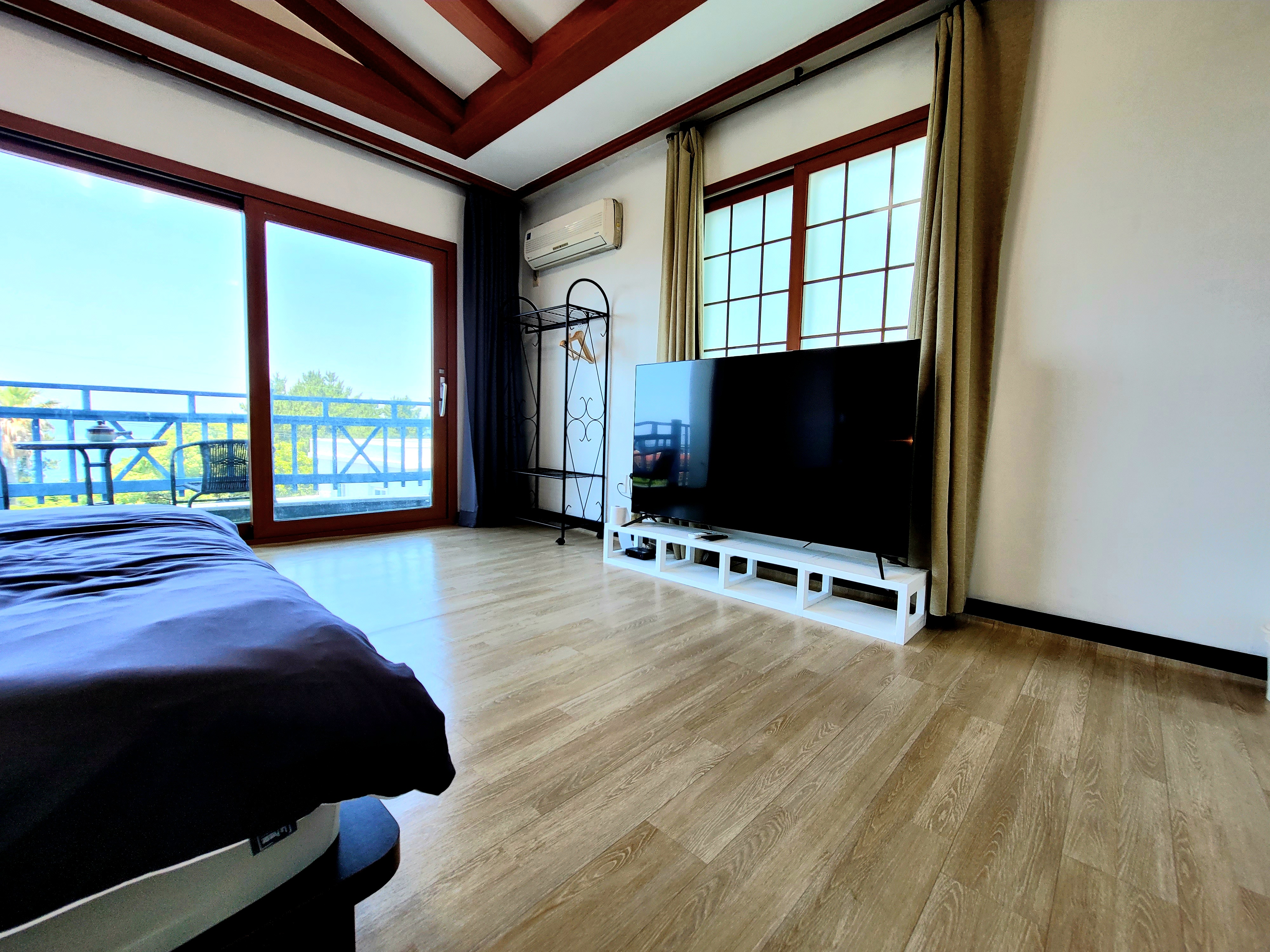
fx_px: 477
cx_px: 635
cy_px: 476
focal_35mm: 13
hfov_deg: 106.2
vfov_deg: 89.9
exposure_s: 1/119
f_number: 2.2
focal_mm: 2.2
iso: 64
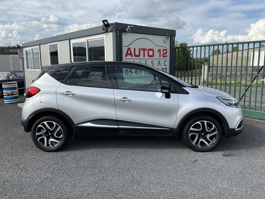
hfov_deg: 60.0
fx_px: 230
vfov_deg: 46.8
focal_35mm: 30
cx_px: 133
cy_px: 103
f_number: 1.8
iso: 25
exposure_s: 1/1626
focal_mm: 3
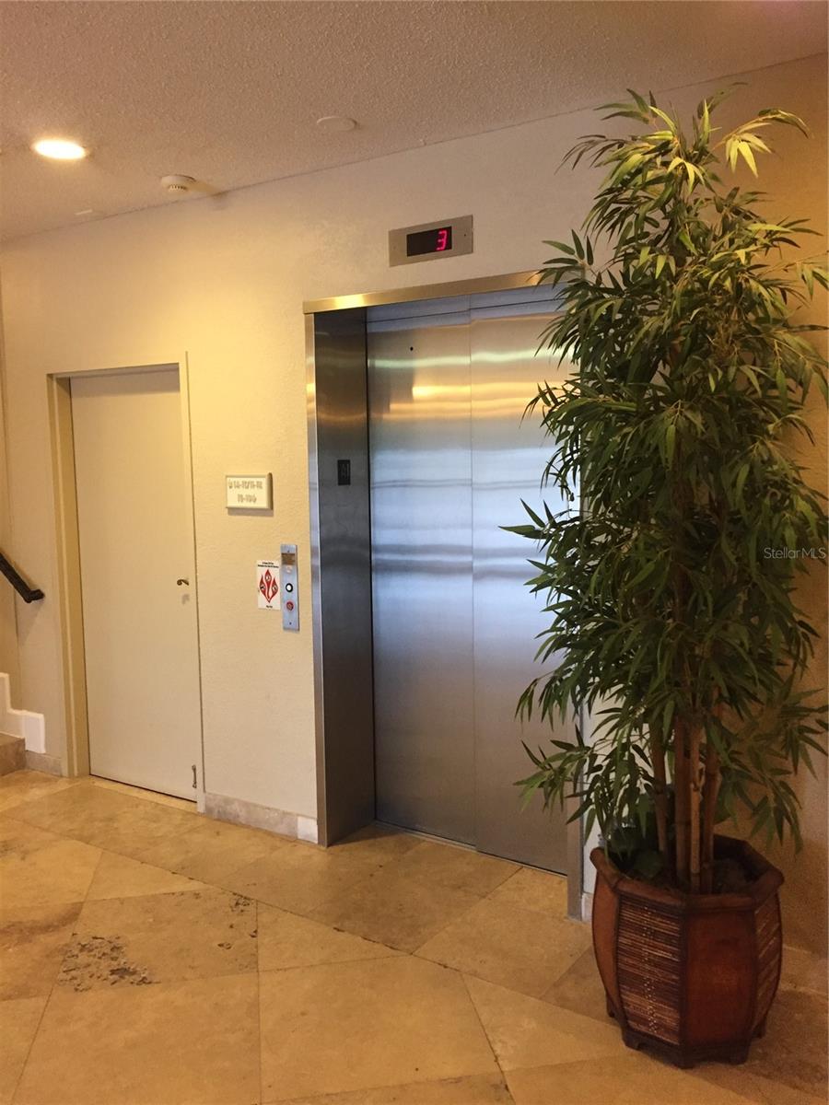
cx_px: 414
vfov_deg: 61.7
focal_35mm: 29
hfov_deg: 48.2
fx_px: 926
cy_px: 552
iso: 200
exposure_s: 1/30
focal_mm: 4.15
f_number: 2.2
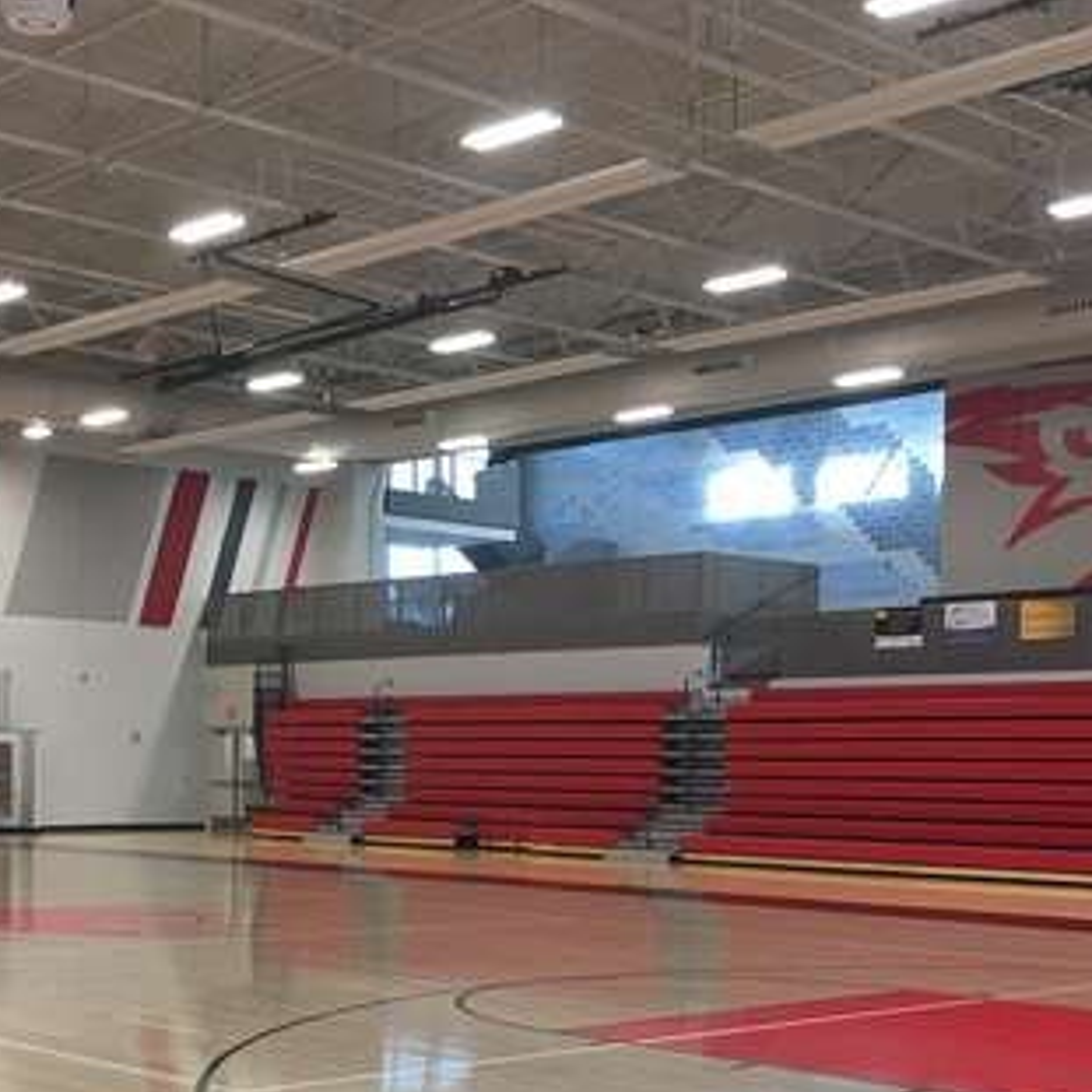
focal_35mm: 55
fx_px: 1963
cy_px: 811
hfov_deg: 30.7
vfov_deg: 30.6
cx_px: 300
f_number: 2.2
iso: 32
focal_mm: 4.15
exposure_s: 1/30
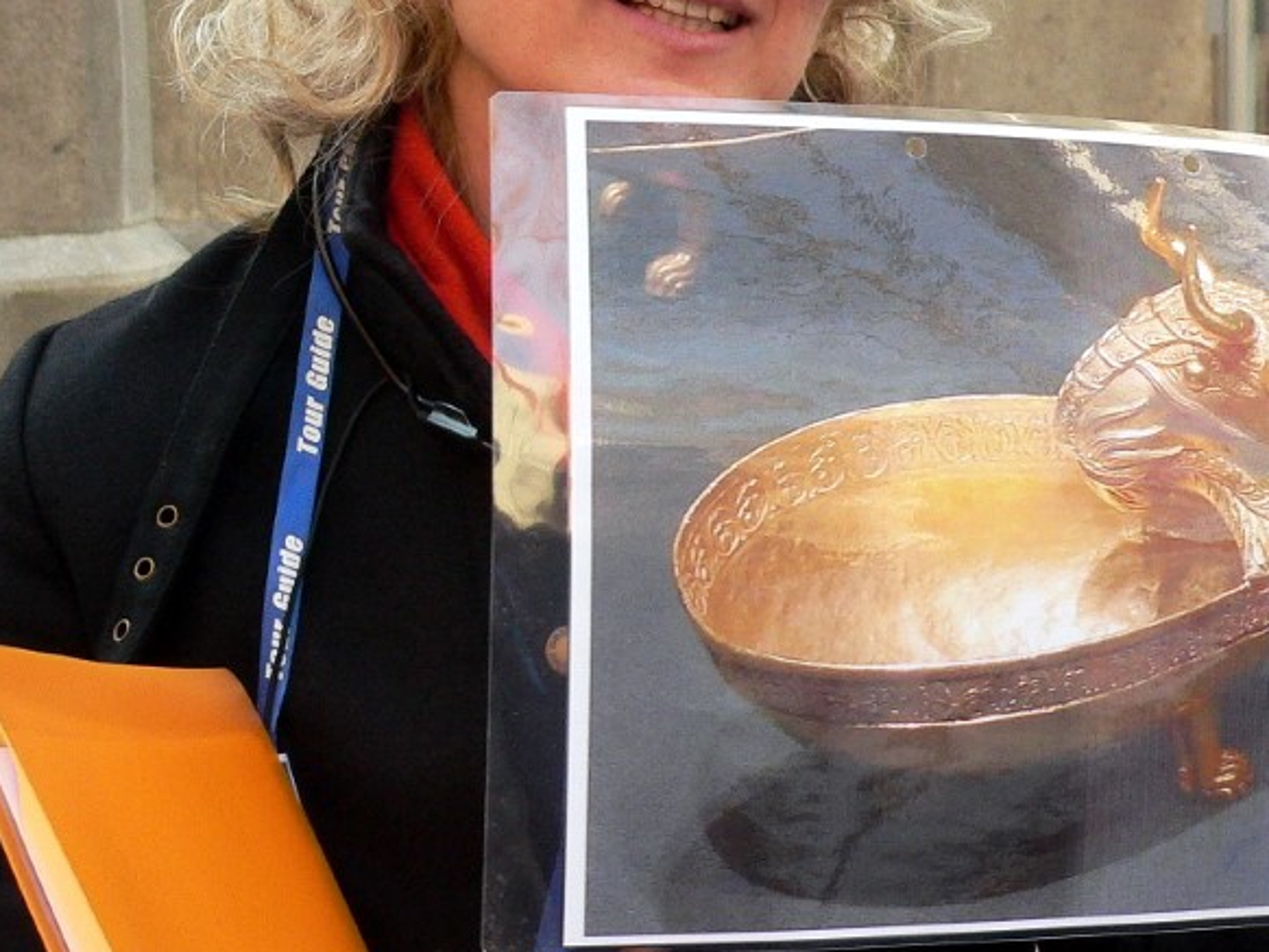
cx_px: 957
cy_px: 137
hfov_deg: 17.9
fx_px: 3998
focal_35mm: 109
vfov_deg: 13.5
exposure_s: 1/160
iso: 200
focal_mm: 10.4
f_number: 4
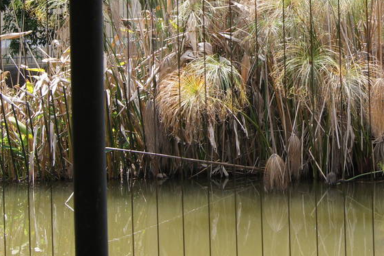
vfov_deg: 14.3
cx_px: 353
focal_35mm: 94
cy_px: 2
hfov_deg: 21.2
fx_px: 1002
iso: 100
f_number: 7.1
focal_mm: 22
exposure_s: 1/60
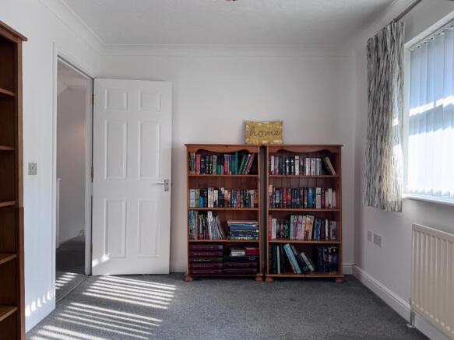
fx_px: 315
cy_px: 170
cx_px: 227
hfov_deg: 71.6
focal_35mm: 24
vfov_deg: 56.8
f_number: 1.78
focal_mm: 6.76
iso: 64
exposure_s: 1/100
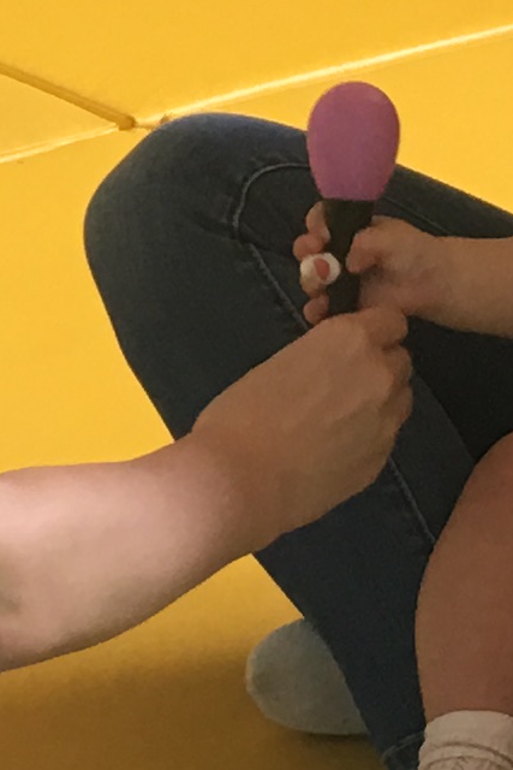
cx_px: 171
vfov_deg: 10.8
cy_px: 251
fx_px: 4059
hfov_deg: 7.2
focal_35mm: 190
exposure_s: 1/17
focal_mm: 4.15
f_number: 2.2
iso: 32
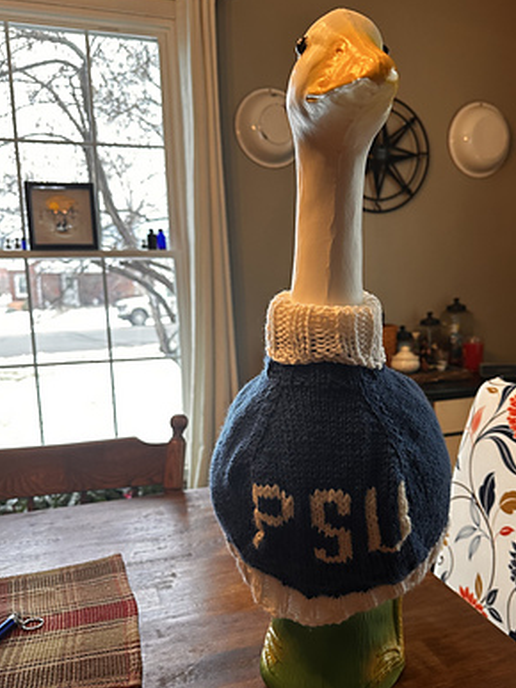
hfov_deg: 45.0
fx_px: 616
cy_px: 377
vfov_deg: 58.3
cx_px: 323
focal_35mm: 31
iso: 250
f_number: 1.78
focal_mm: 6.86
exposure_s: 1/60
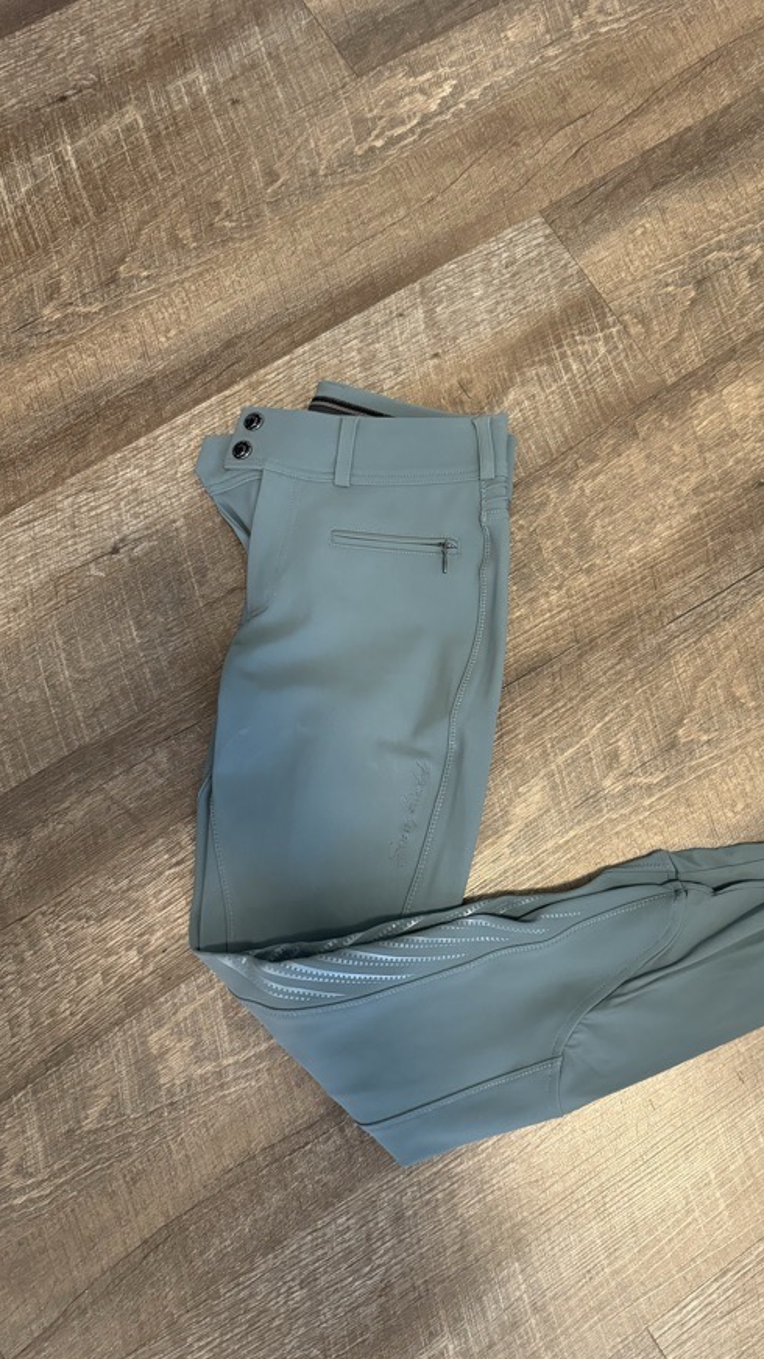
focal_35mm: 27
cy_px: 698
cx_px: 515
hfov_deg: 42.2
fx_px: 973
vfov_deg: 69.9
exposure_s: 1/60
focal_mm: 6.76
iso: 640
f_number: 1.78
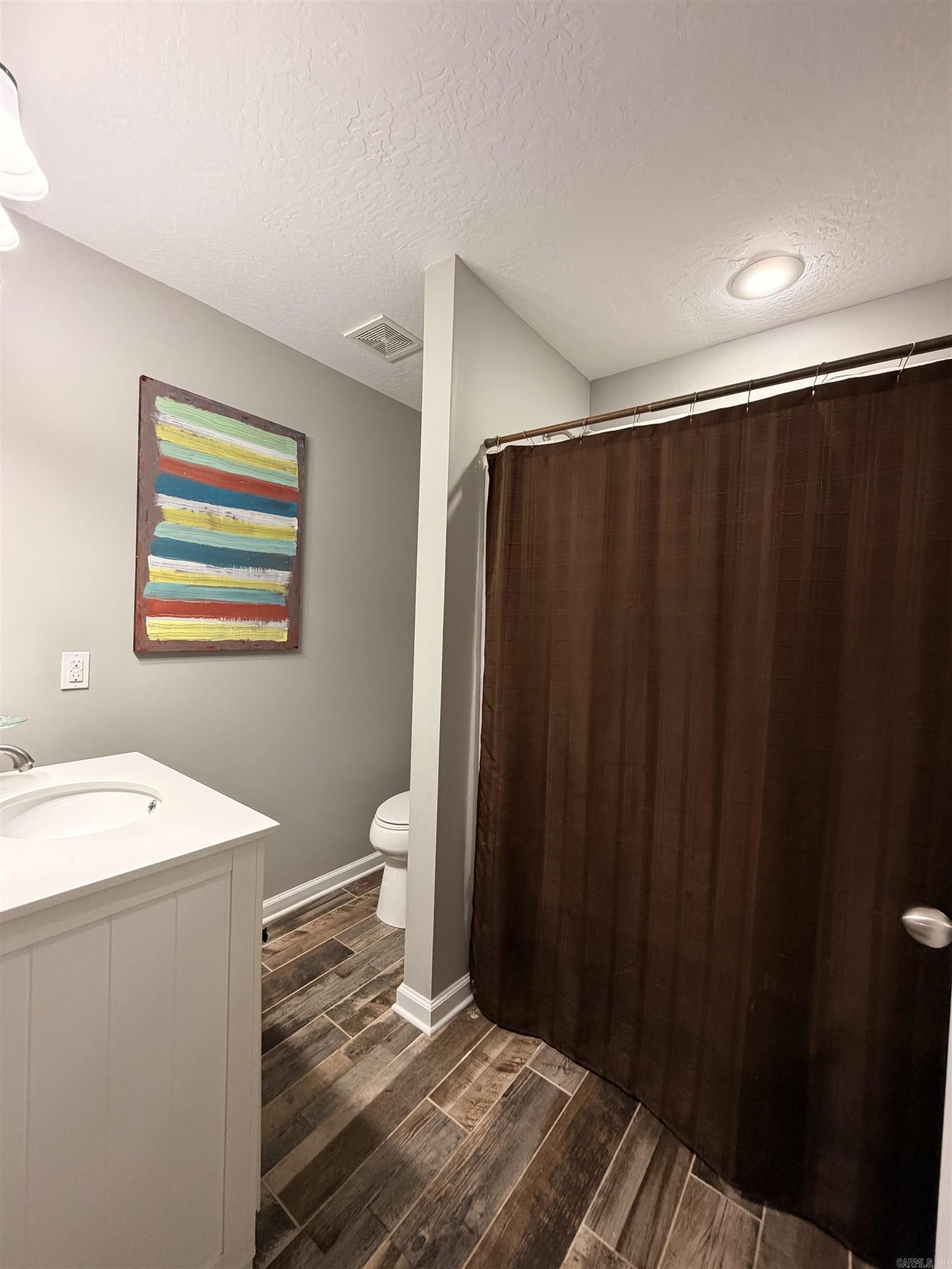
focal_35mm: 14
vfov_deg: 102.1
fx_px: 513
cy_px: 634
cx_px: 476
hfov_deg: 85.7
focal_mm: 2.22
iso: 250
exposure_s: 1/60
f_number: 2.2
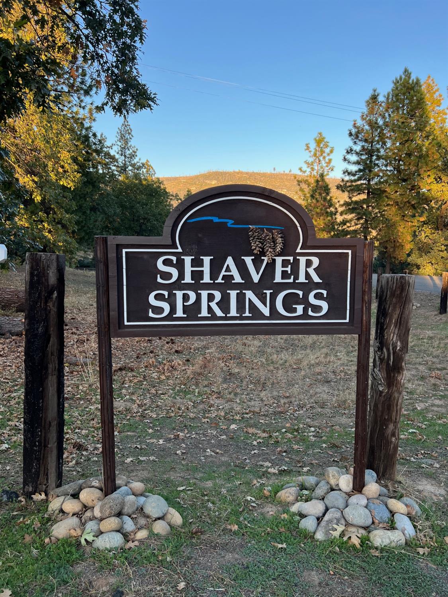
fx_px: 449
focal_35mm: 26
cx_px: 224
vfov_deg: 67.3
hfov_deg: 53.1
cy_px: 298
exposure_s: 1/531
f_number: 1.5
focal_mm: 5.7
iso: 50
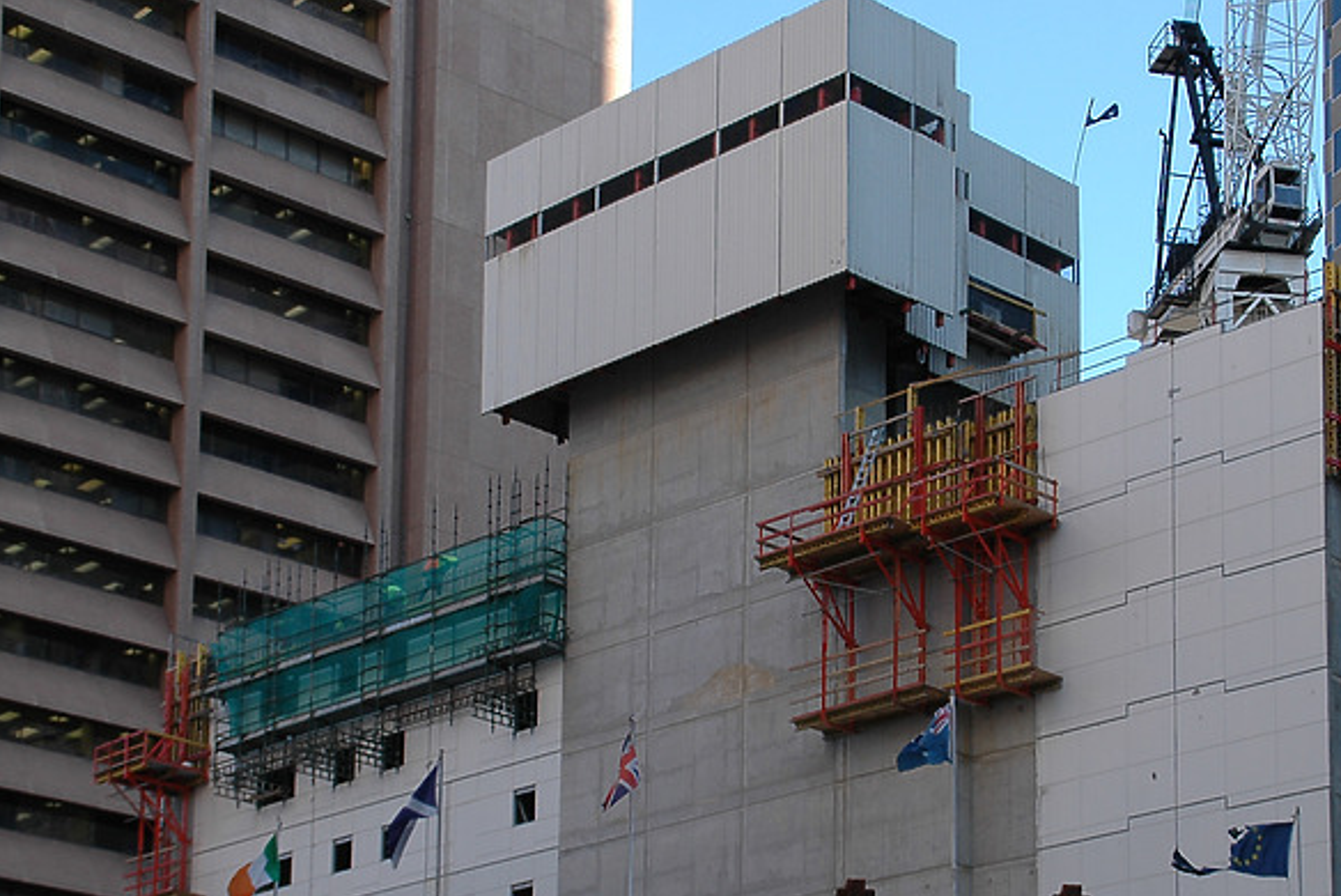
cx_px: 811
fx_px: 3010
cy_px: 535
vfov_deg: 16.9
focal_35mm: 81
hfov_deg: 25.1
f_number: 6.3
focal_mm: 35
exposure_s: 1/160
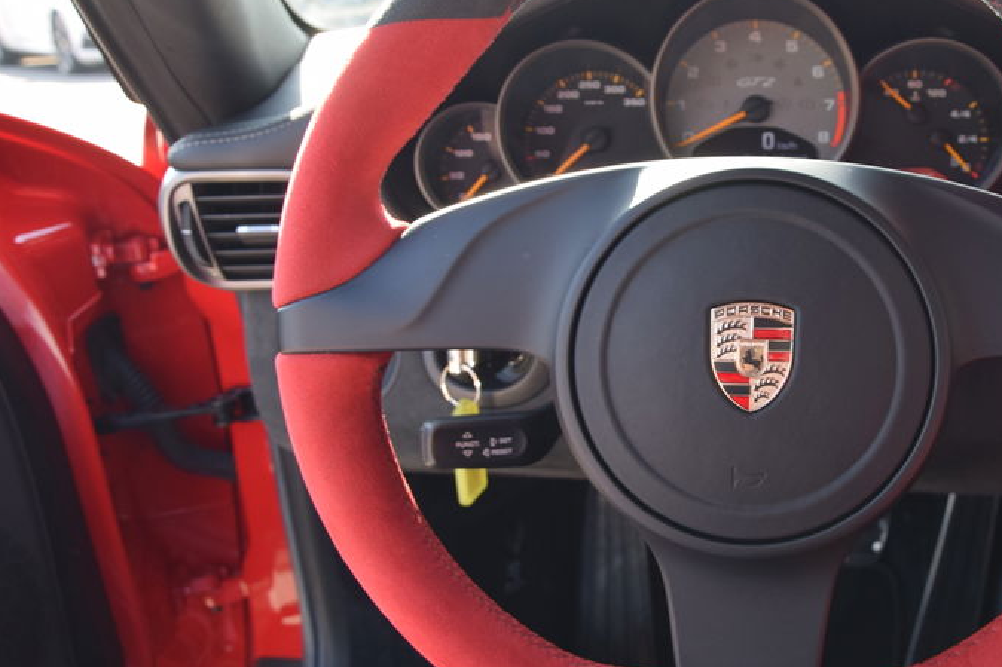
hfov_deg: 25.1
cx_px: 758
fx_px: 2219
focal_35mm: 80
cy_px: 309
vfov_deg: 17.1
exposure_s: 1/160
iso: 400
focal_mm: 35
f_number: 6.3
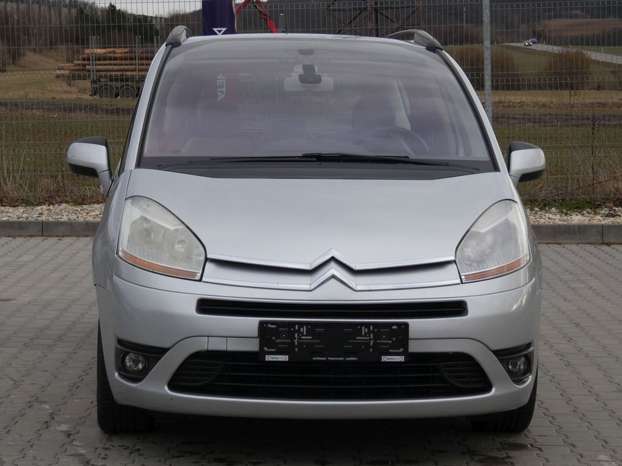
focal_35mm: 102
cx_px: 311
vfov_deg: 14.5
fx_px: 1833
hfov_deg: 19.3
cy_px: 233
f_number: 4.9
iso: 80
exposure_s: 1/125
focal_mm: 18.3
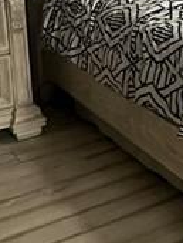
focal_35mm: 98
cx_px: 386
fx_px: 688
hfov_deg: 12.9
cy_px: -50
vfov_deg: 18.9
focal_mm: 2.22
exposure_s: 1/60
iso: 400
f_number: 2.2
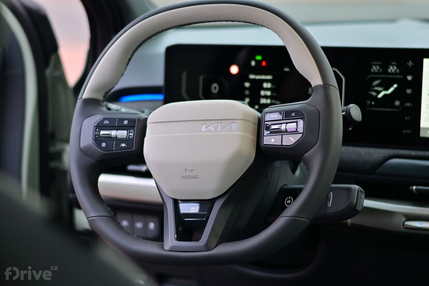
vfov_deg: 18.2
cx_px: 214
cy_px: 143
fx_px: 894
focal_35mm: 75
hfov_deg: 27.0
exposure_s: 1/320
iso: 400
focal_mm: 50
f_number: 2
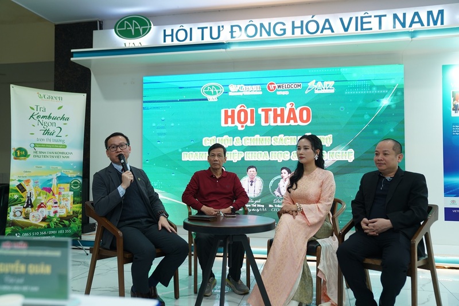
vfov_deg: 41.1
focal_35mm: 32
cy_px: 153
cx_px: 230
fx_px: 408
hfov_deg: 58.7
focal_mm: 32
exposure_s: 1/125
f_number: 3.2
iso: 800
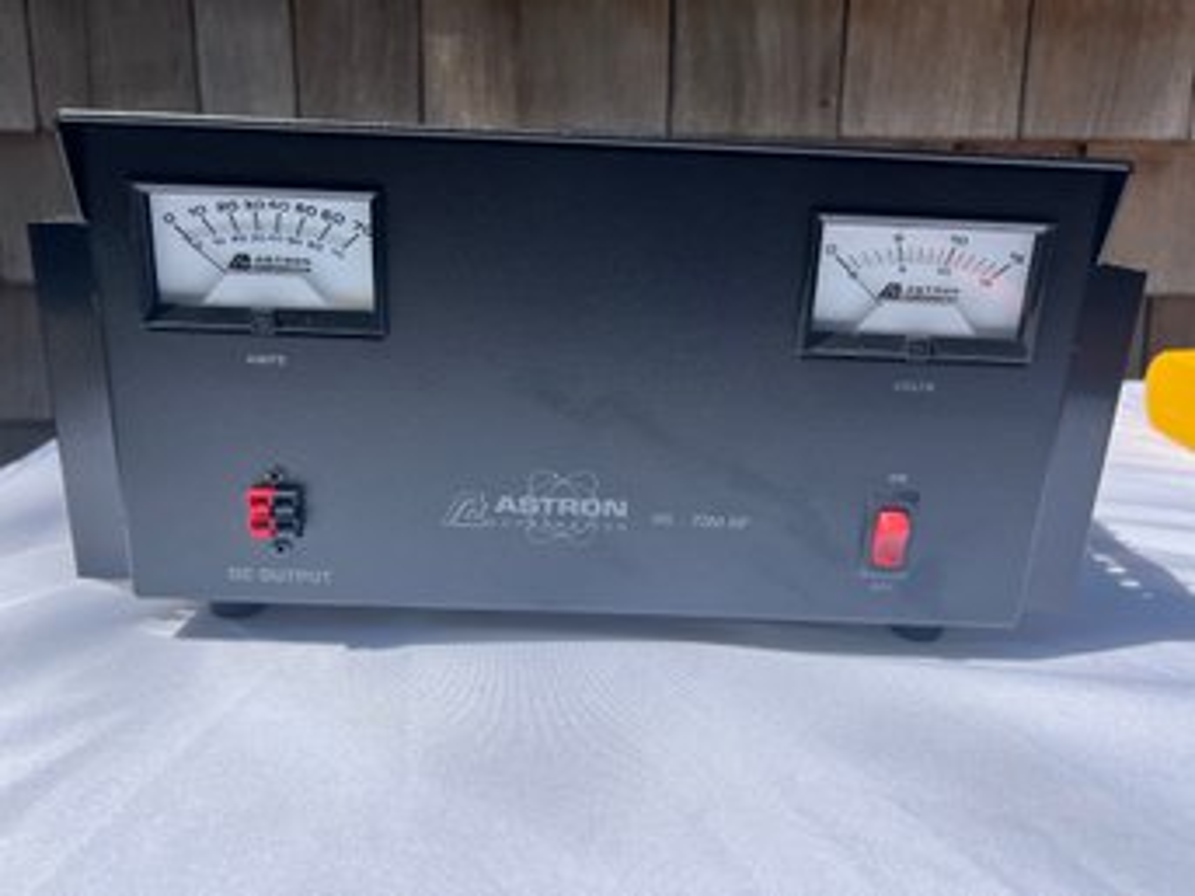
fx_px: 897
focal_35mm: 26
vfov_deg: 53.0
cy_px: 448
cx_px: 598
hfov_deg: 67.3
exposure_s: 1/5882
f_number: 1.5
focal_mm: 5.7
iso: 50
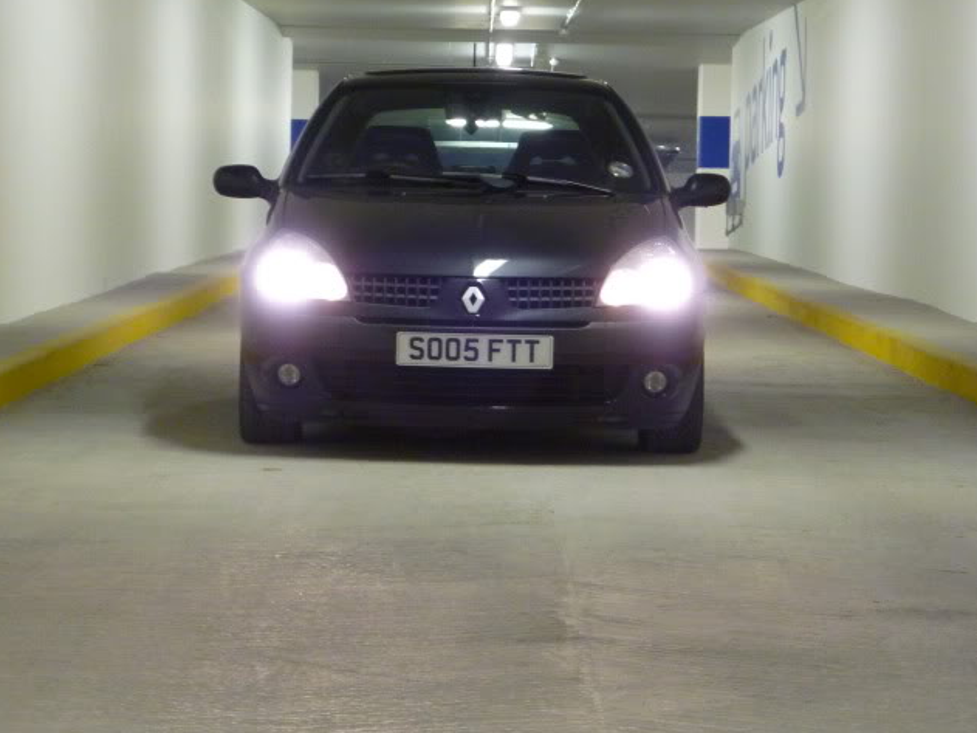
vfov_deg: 12.5
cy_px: 308
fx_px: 3330
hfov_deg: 16.7
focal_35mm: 118
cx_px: 406
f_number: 4.7
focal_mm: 15.3
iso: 400
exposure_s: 1/20
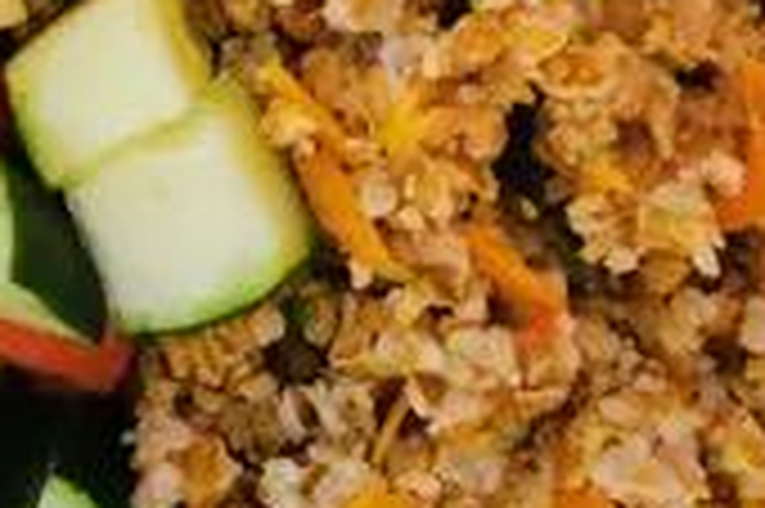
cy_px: -252
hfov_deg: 19.2
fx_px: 2102
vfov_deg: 13.1
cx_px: -207
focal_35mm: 99
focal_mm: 5.56
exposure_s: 1/100
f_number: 1.6
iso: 160
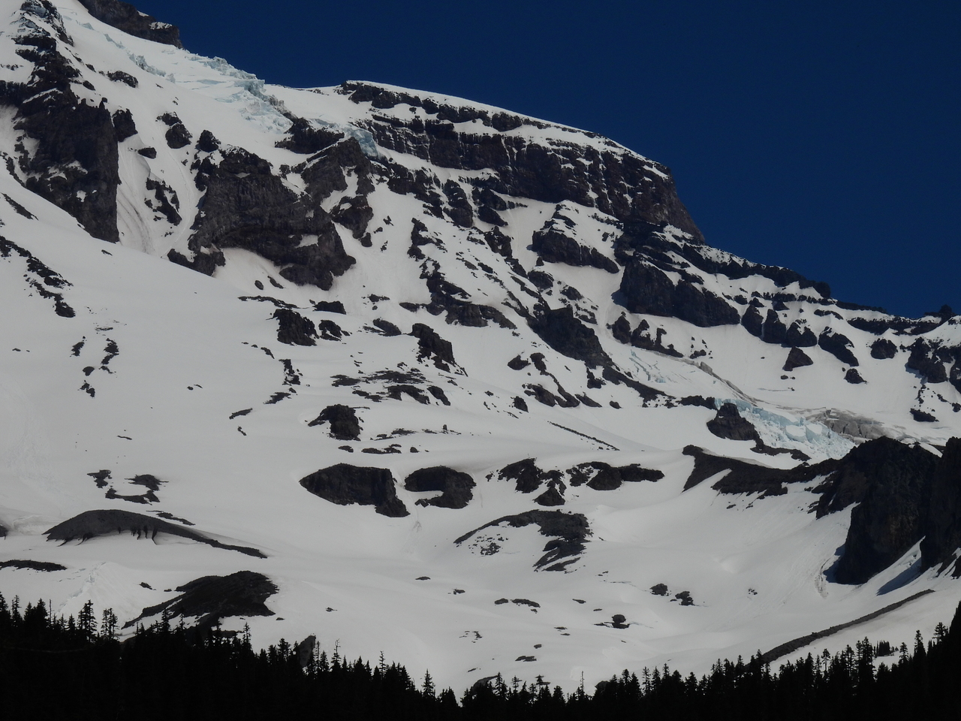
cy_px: 360
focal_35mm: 240
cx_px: 480
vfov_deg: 6.2
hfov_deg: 8.2
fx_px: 6663
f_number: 7.1
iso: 100
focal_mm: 42.8
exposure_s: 1/2000
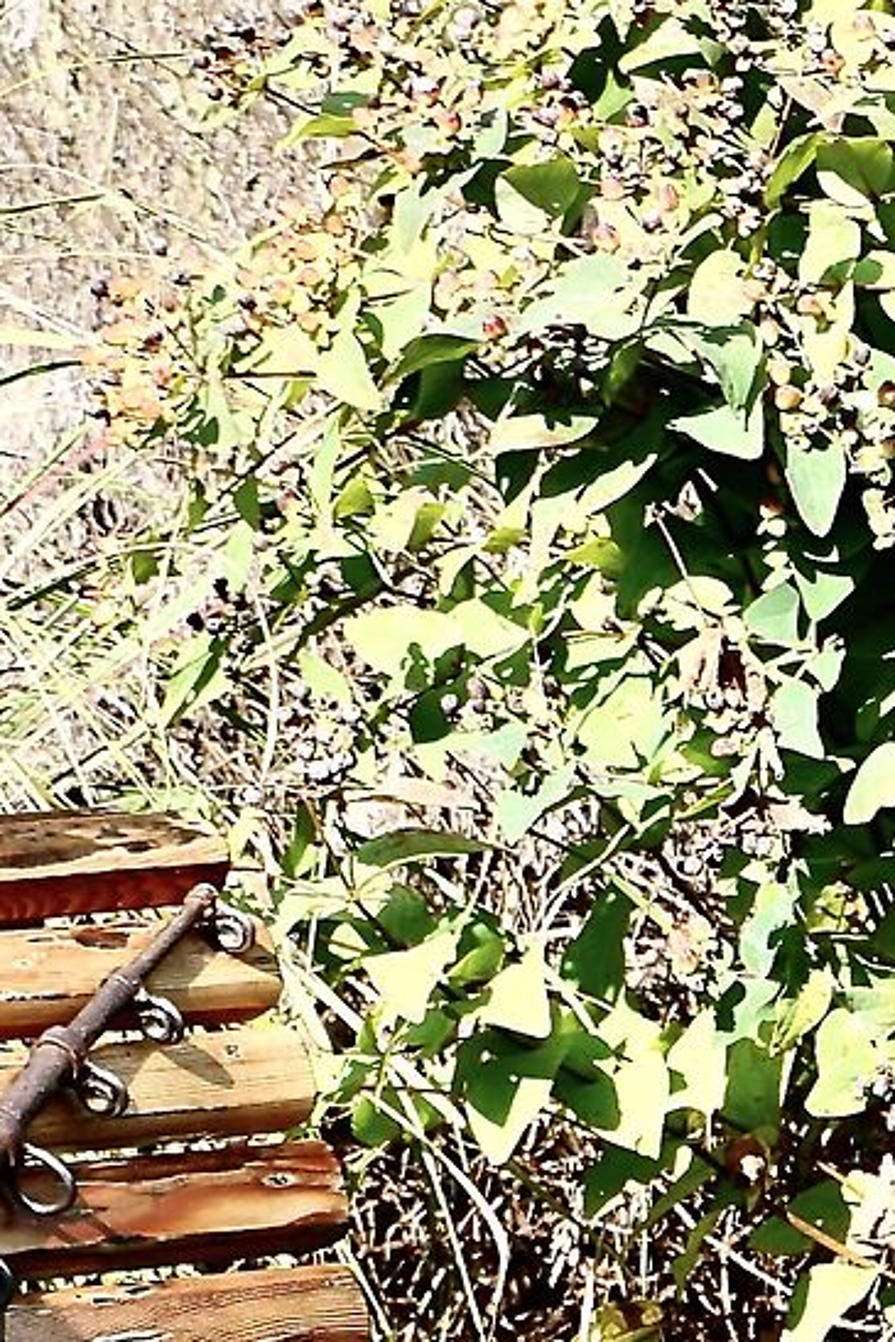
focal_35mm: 342
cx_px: -949
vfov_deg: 6.0
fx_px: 12745
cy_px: 1668
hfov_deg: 4.0
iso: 200
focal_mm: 34
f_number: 5.6
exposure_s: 1/160
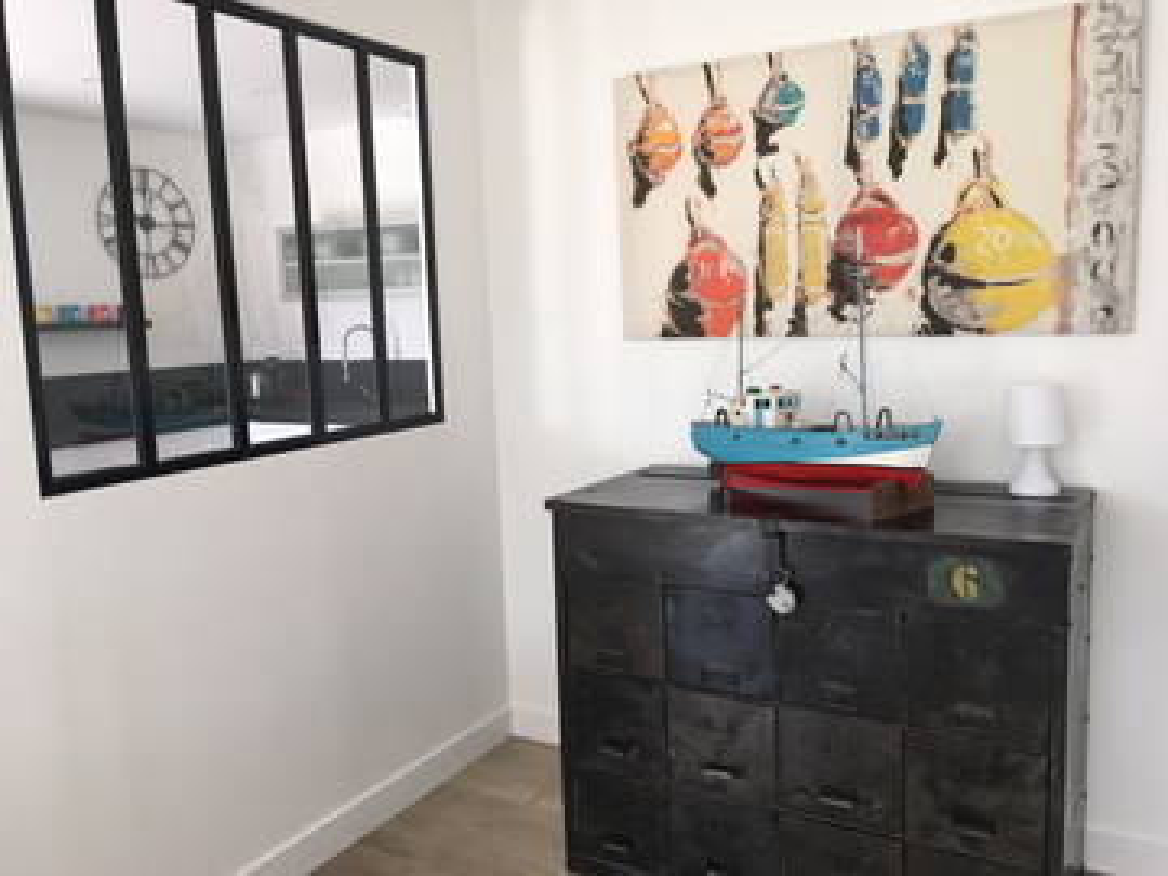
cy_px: 438
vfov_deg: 48.2
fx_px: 979
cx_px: 584
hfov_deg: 61.7
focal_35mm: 29
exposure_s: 1/100
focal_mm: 4.15
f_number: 2.2
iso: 40
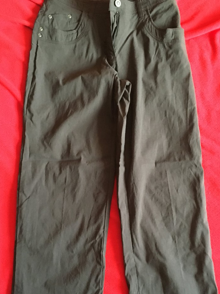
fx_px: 348
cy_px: 187
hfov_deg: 35.1
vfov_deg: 45.3
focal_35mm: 41
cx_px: 112
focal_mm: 4.15
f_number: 2.2
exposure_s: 1/17
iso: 250
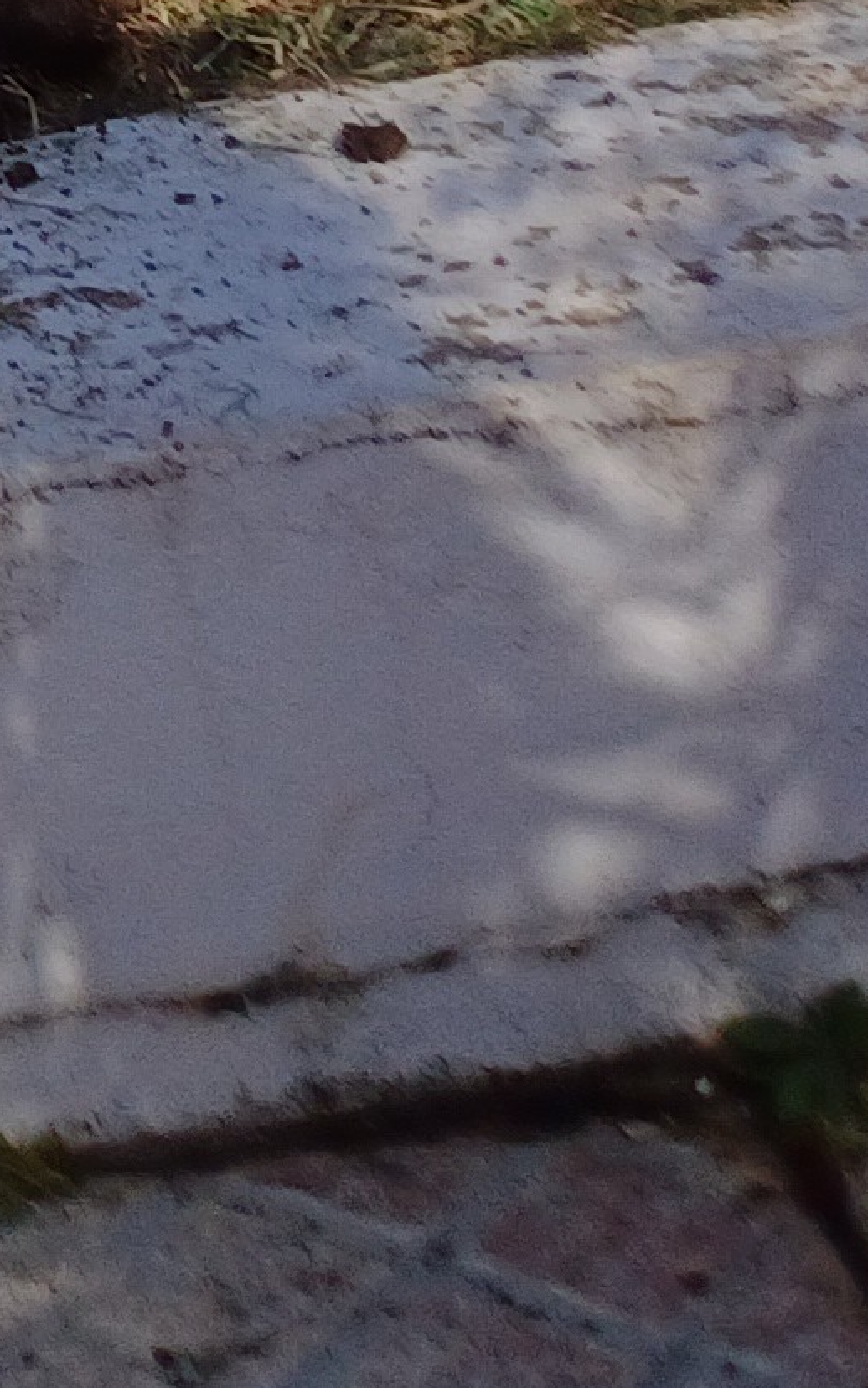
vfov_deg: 14.8
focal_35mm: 128
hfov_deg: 9.3
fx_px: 4841
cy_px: -890
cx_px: -1158
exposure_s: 1/1565
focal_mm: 4.65
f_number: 1.8
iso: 50
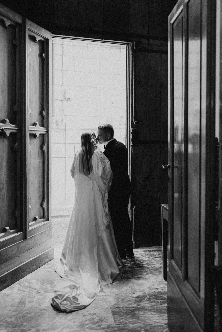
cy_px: 166
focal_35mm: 35
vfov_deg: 54.4
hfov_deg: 37.9
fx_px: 324
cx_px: 111
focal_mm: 35
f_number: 1.8
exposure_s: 1/160
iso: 800
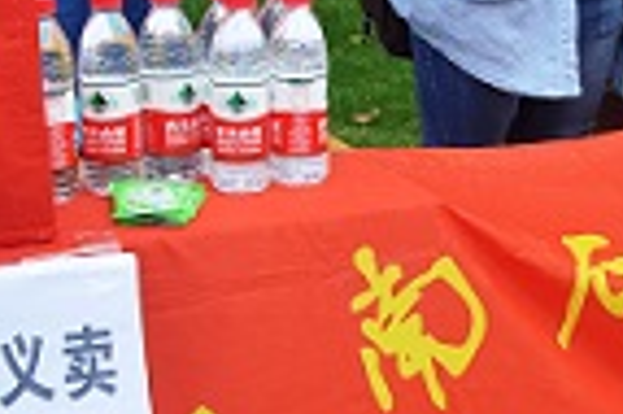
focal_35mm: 105
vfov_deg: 12.9
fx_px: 1815
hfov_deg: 17.1
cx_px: 998
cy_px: 28
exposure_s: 1/160
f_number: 6.3
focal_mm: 20
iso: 100
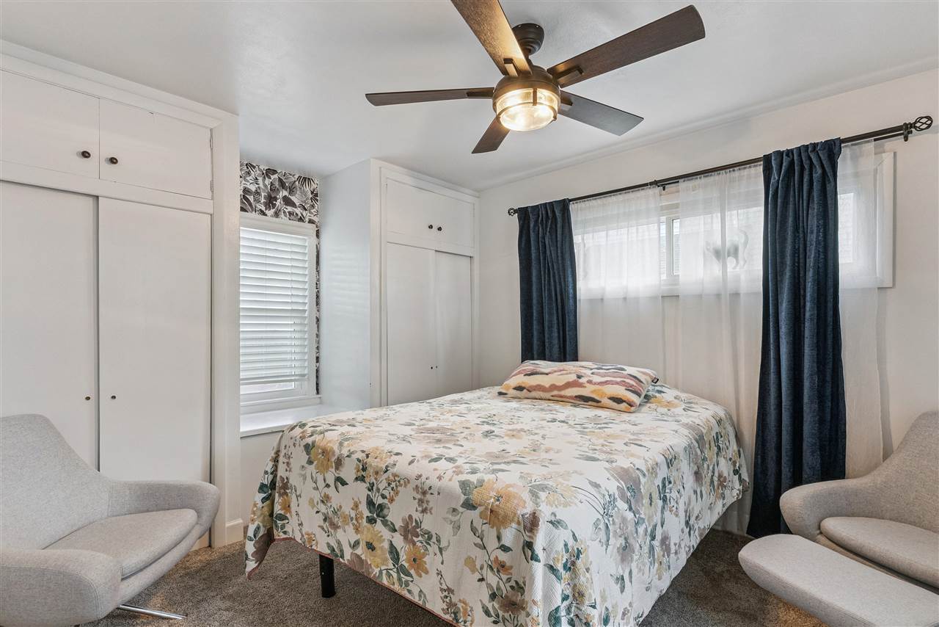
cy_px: 314
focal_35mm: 17
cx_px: 470
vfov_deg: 70.5
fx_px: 443
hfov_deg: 93.3
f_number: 9
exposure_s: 1/20
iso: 800
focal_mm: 17
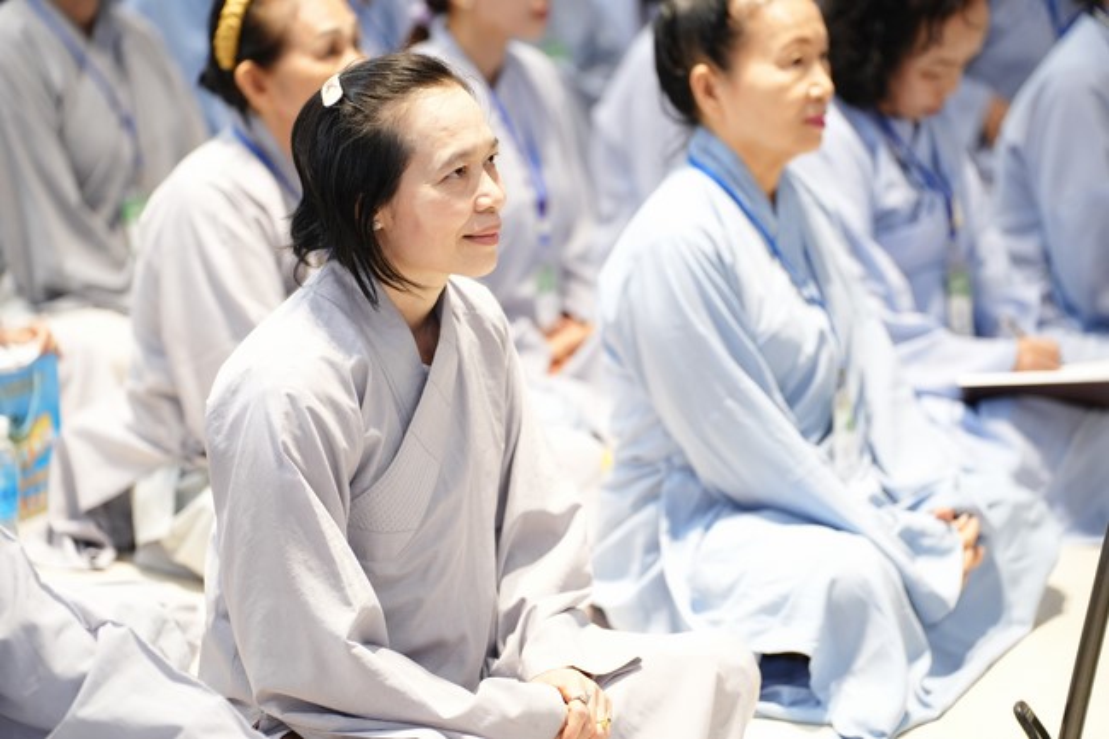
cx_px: 554
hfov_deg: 18.6
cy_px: 370
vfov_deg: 12.4
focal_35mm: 110
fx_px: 3388
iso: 2000
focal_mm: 110
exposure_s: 1/100
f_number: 2.8
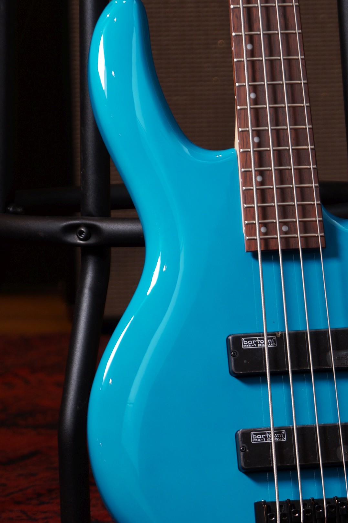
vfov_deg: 9.0
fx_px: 3321
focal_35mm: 229
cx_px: 279
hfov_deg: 6.0
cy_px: 275
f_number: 5
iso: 100
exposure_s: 1/13
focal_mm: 90
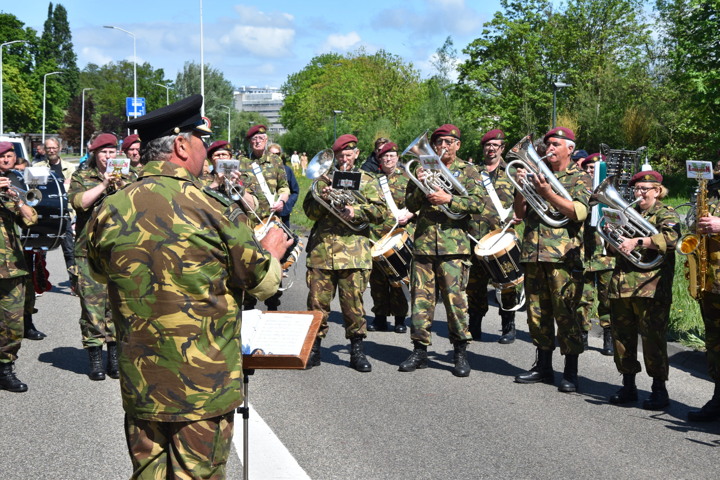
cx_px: 360
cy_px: 240
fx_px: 1260
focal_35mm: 63
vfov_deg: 21.6
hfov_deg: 31.9
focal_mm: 42
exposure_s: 1/400
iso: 200
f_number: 10
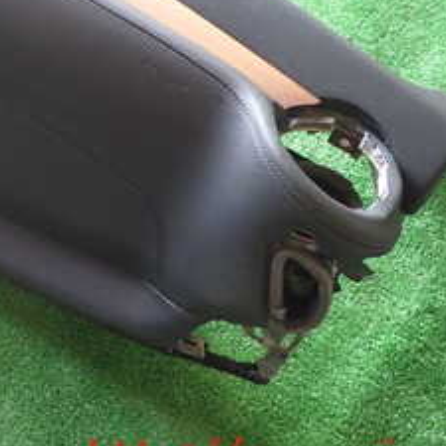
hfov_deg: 26.5
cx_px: -57
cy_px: 38
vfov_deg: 27.9
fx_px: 860
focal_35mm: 59
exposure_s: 1/40
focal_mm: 4.5
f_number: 2
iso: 200
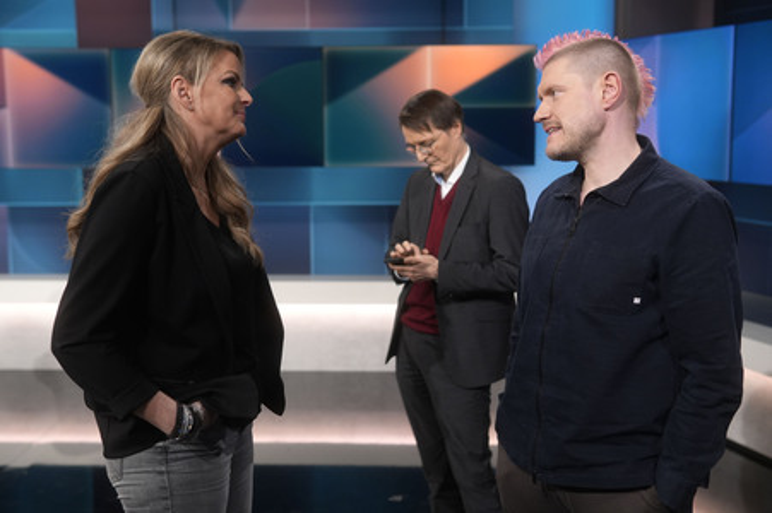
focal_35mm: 45
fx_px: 964
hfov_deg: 43.6
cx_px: 386
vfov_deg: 29.8
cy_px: 256
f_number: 2.2
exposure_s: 1/125
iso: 640
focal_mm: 30
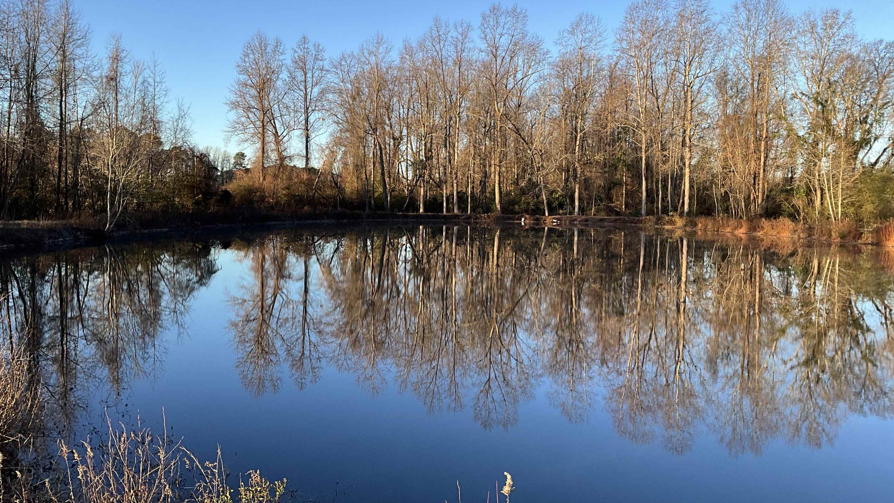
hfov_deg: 61.0
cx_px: 450
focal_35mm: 32
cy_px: 235
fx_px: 759
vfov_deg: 36.7
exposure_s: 1/534
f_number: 1.8
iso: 25
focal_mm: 3
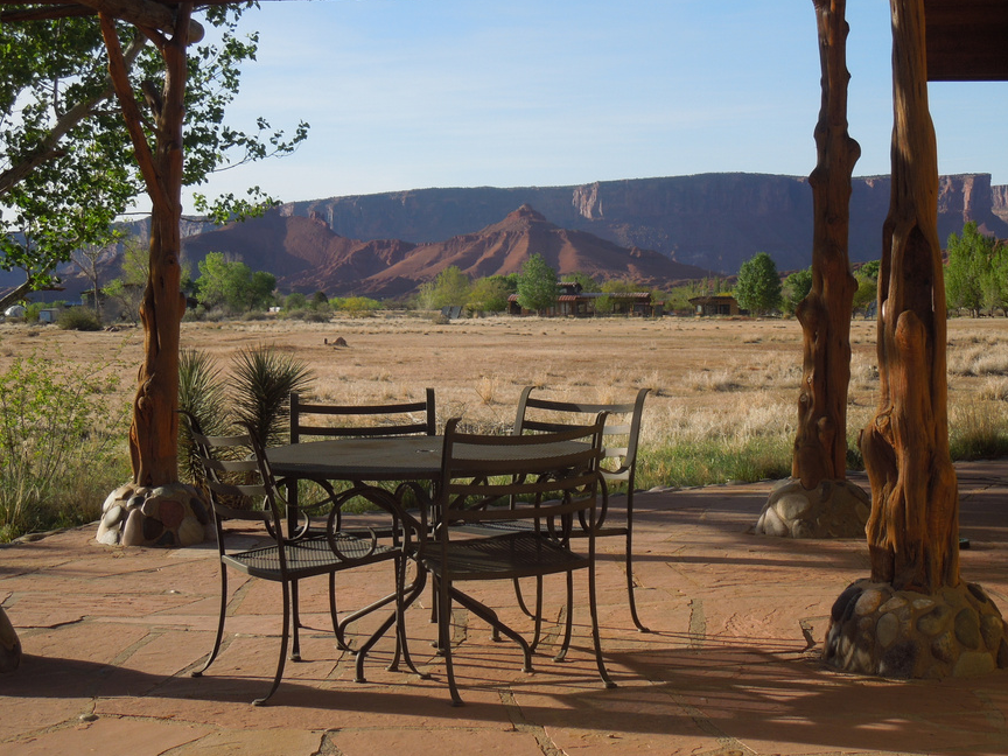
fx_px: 1864
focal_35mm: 64
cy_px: 330
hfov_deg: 30.3
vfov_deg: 22.9
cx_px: 536
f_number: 4.2
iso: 100
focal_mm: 9.8
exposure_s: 1/640
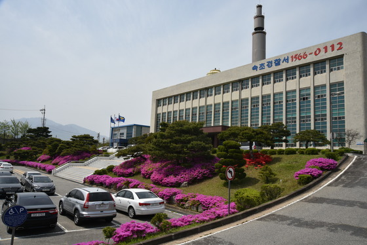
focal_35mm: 28
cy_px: 122
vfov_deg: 46.5
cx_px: 184
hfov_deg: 65.4
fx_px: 286
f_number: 14
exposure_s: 1/800
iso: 800
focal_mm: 28
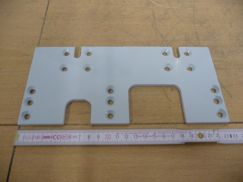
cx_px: 122
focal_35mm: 28
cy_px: 91
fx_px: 197
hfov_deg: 63.4
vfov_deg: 49.7
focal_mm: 4.7
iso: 400
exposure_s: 1/25
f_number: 3.3
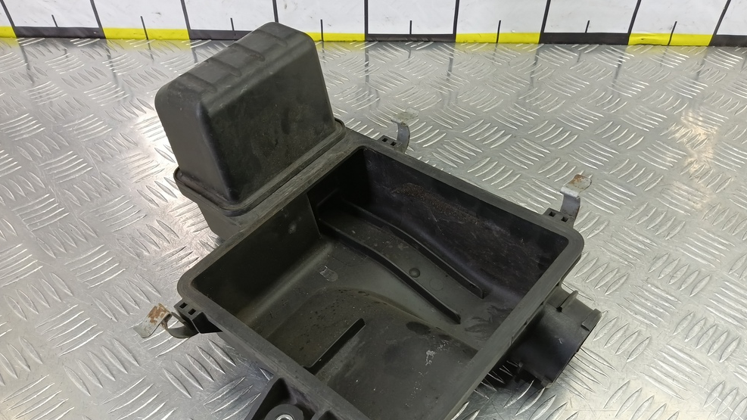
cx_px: 383
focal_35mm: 26
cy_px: 248
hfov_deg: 71.9
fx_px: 515
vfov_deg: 44.2
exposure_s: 1/50
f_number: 1.6
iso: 185
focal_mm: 4.11
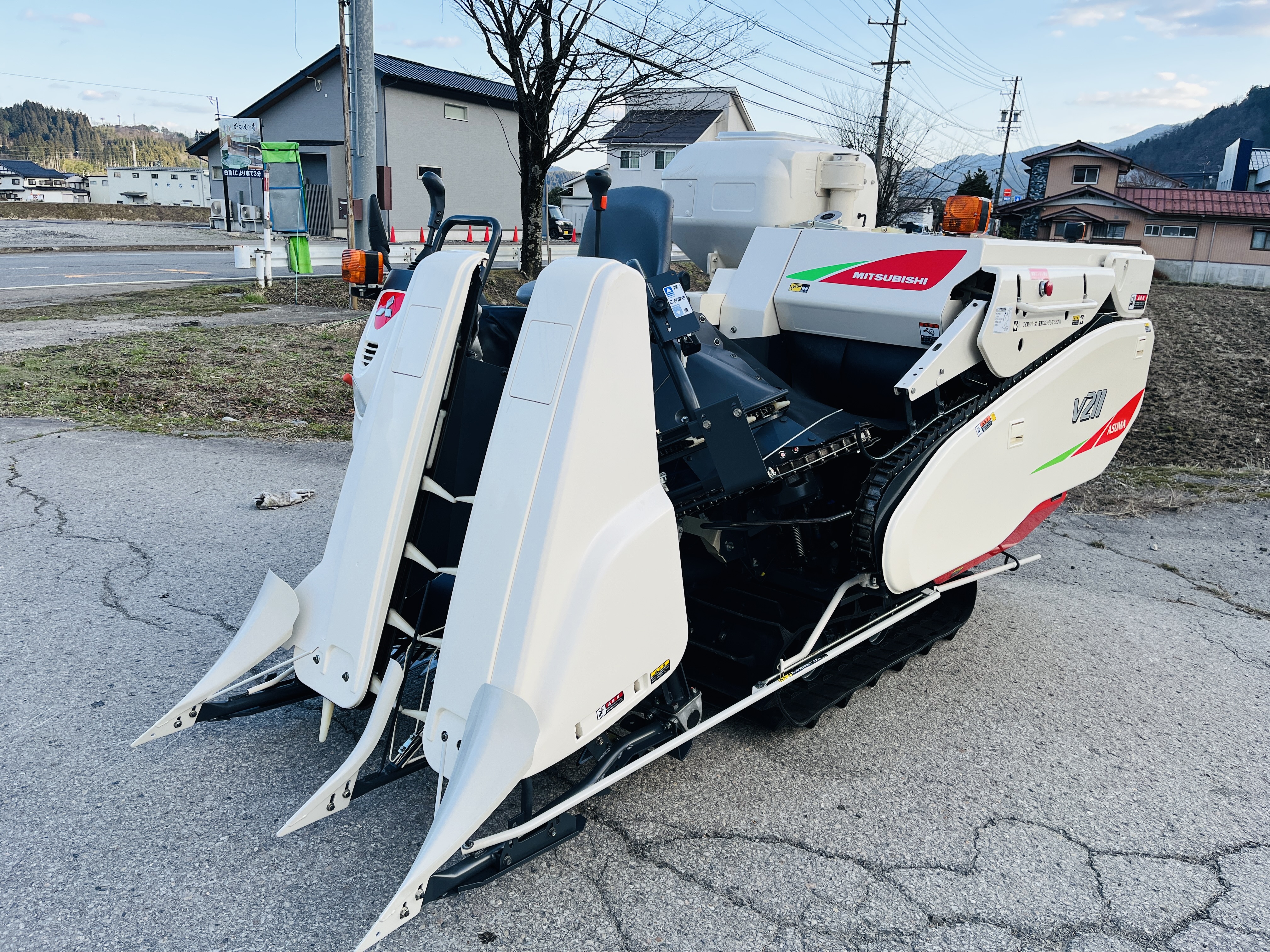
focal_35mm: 26
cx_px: 635
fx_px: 954
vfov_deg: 53.1
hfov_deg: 67.3
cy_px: 476
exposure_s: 1/684
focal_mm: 5.1
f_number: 1.6
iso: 50
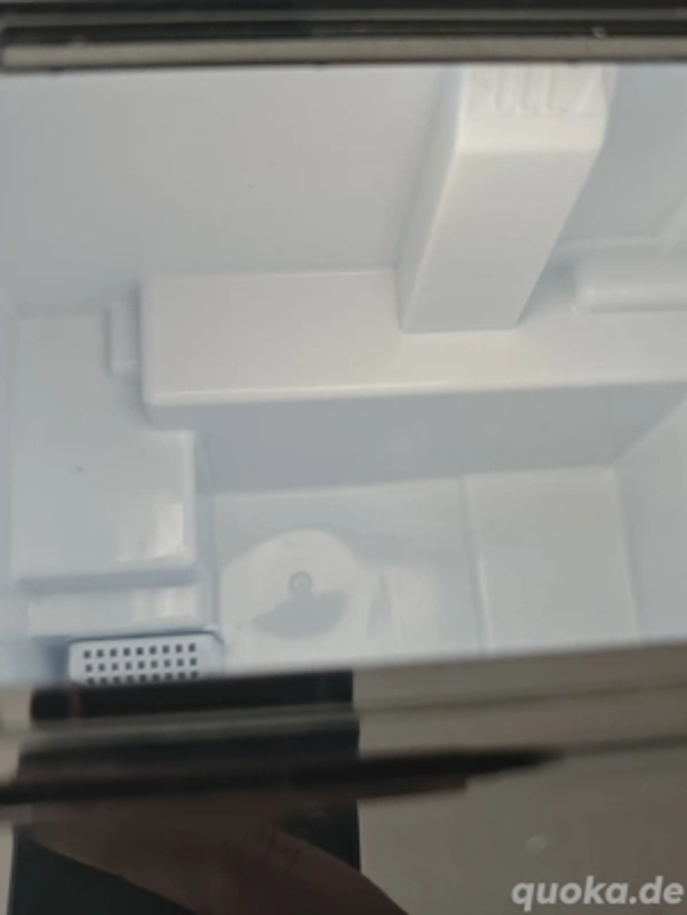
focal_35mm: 35
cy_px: 458
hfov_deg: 40.7
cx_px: 344
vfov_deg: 52.6
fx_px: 926
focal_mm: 8.72
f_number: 1.63
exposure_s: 1/50
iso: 320
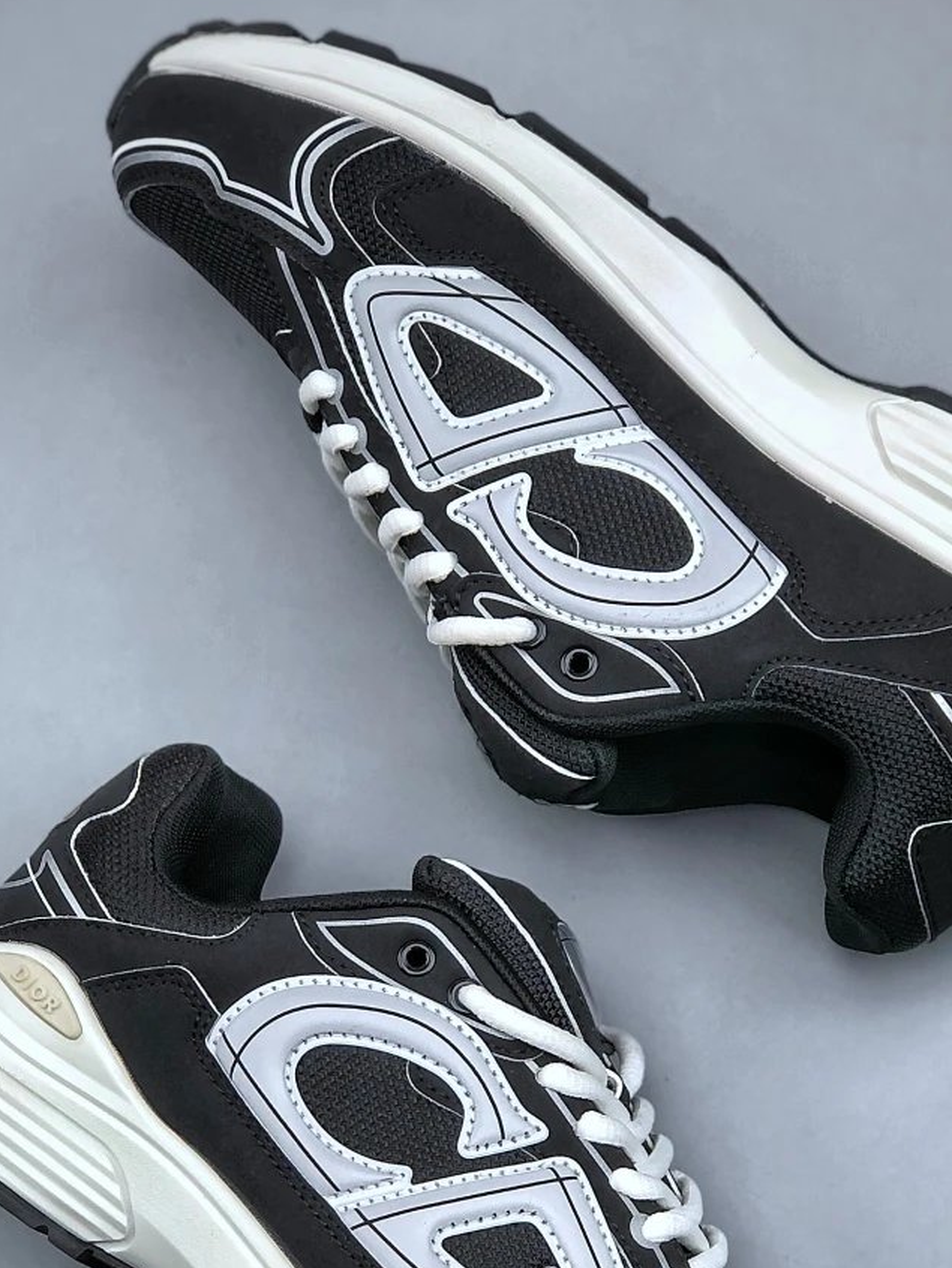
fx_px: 3555
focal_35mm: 97
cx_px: 490
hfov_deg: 15.3
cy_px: 889
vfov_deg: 20.1
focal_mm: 6.6
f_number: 2.8
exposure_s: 1/50
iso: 20
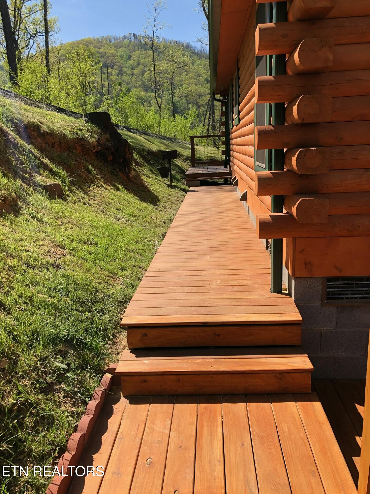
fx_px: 399
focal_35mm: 28
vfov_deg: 63.4
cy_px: 247
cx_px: 185
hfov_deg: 49.7
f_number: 1.8
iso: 20
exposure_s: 1/1412
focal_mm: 3.99
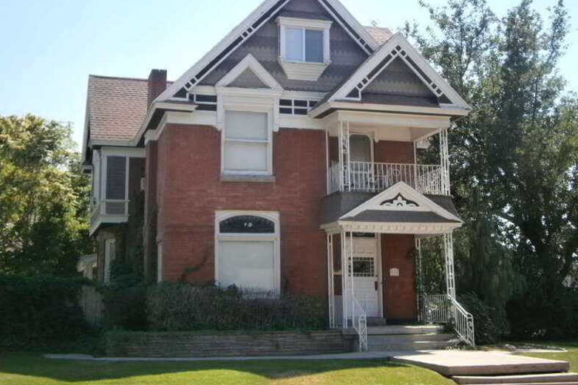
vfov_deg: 27.0
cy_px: 166
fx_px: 803
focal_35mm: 50
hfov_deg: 39.6
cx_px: 294
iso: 80
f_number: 3.4
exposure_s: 1/500
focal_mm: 8.3
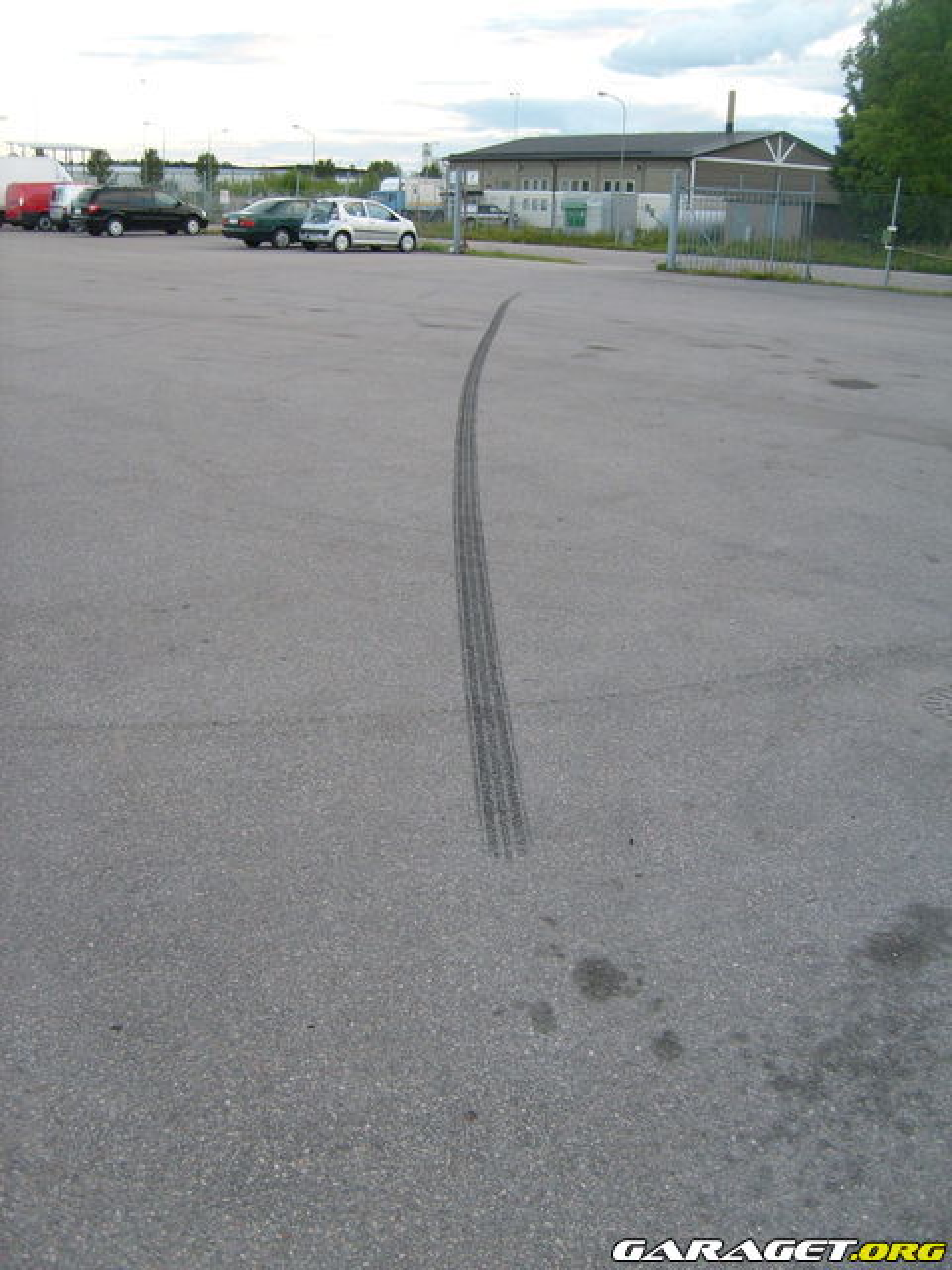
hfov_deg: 40.7
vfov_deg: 52.6
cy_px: 635
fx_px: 1283
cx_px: 476
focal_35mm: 35
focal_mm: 5.8
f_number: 2.8
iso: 80
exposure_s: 1/125
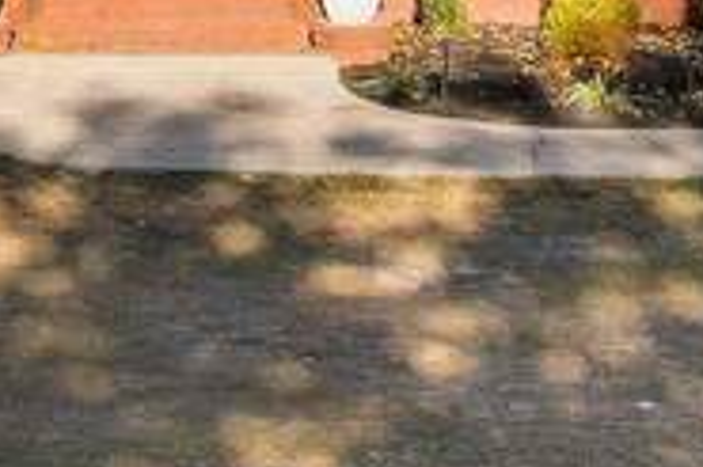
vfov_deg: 8.4
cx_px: 175
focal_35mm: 152
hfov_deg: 13.5
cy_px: -575
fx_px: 2966
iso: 100
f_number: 2.8
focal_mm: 8.38
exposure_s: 1/240
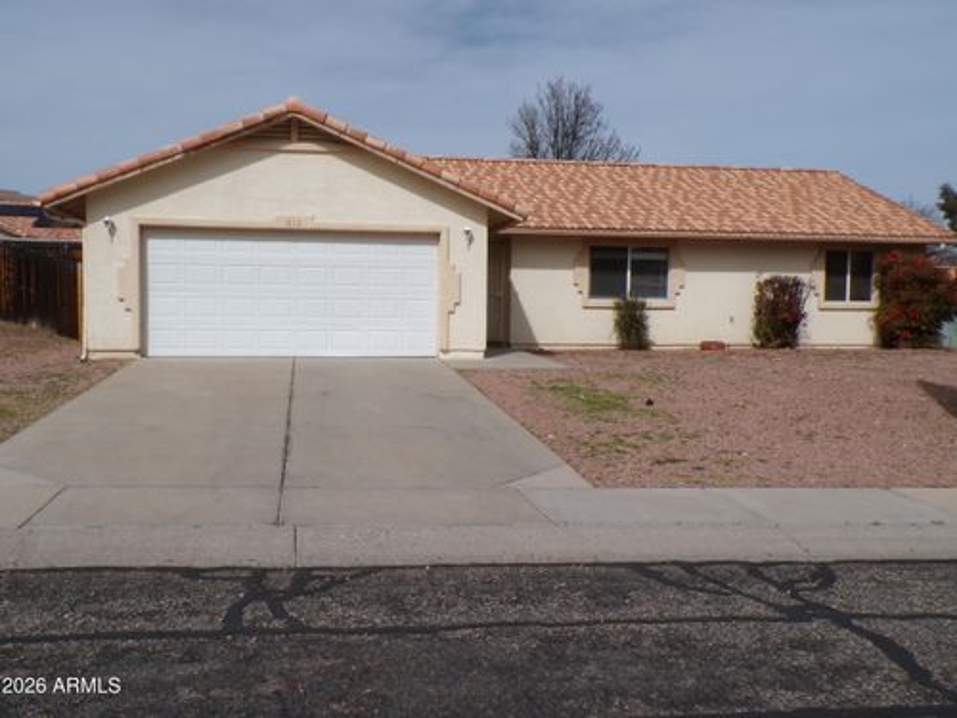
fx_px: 885
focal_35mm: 32
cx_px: 478
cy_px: 359
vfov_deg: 44.2
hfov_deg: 56.8
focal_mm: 5.8
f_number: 8.3
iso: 100
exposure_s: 1/450
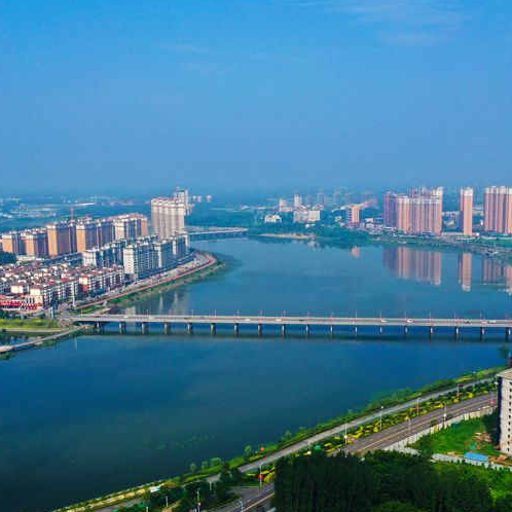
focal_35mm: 43
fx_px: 720
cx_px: 260
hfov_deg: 39.2
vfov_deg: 39.1
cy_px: 289
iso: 100
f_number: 6.3
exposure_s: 1/500
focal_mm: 10.26
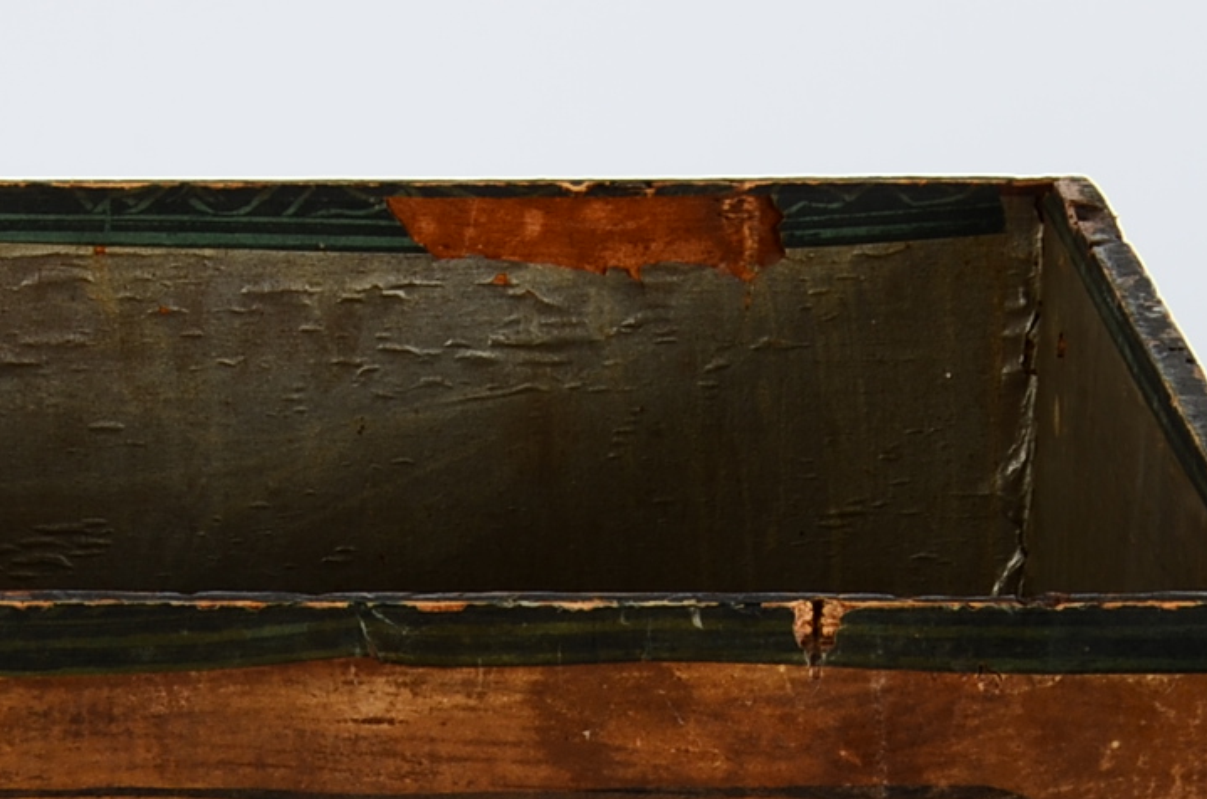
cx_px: 262
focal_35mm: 257
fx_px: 8598
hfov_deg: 8.0
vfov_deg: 5.3
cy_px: 1316
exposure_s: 1/125
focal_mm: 50
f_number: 14
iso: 100
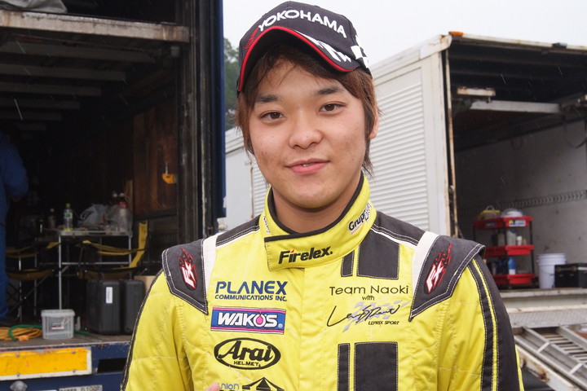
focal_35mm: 54
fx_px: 880
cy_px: 196
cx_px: 294
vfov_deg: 25.1
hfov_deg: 36.9
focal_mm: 36
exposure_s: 1/250
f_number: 11
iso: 800
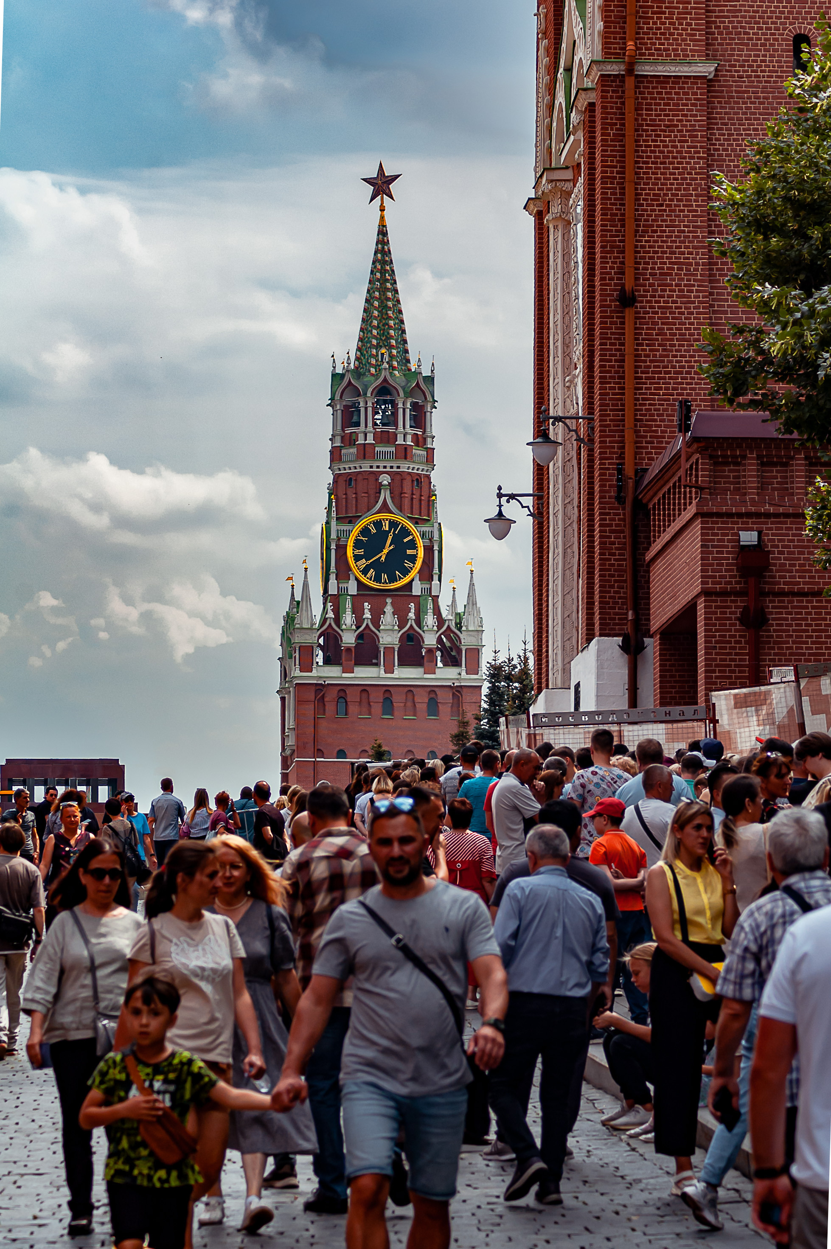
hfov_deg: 10.1
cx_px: 416
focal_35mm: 135
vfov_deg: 15.2
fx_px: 4681
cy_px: 624
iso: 200
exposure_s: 1/800
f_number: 7.1
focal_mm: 90
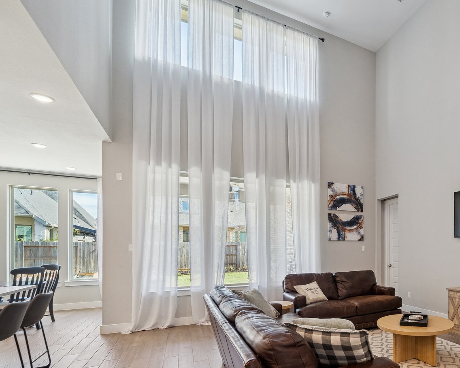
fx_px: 300
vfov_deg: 61.4
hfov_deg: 67.1
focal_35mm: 22
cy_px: 249
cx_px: 376
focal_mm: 13
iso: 640
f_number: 8
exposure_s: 1/40
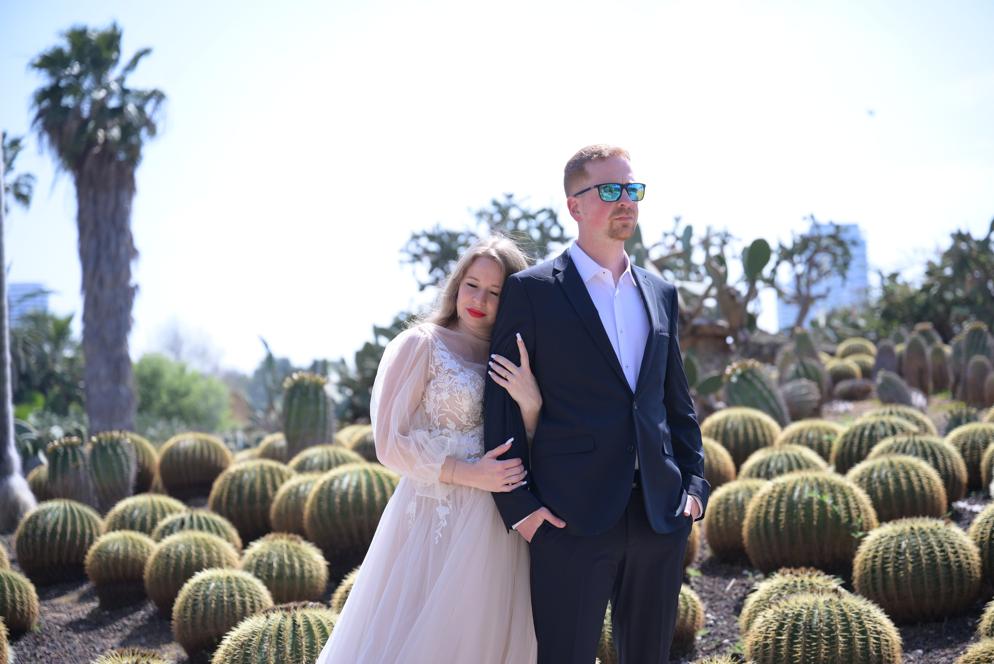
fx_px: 1878
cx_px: 497
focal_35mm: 68
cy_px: 332
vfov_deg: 20.0
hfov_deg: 29.6
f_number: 3.2
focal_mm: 68
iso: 100
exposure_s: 1/800
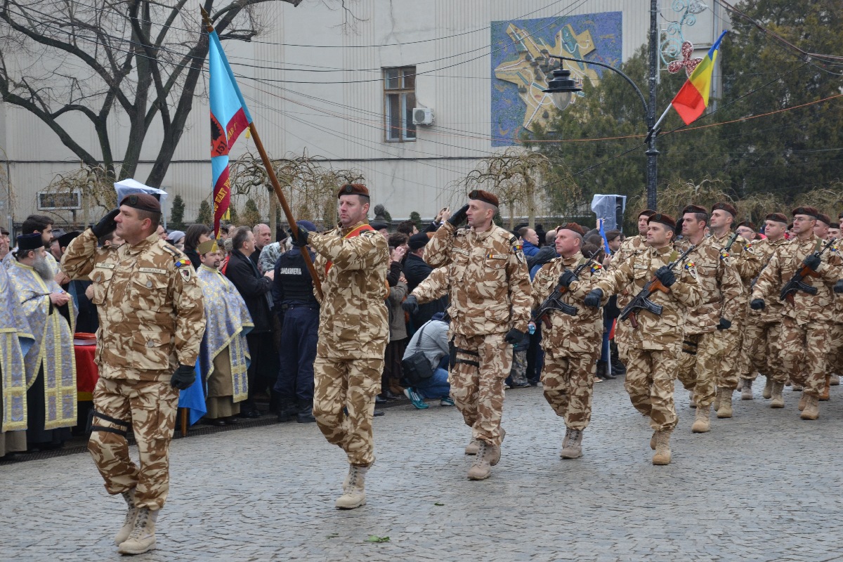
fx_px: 1826
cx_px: 422
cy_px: 281
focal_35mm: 78
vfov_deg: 17.5
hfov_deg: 26.0
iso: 500
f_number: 7.1
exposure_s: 1/200
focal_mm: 52
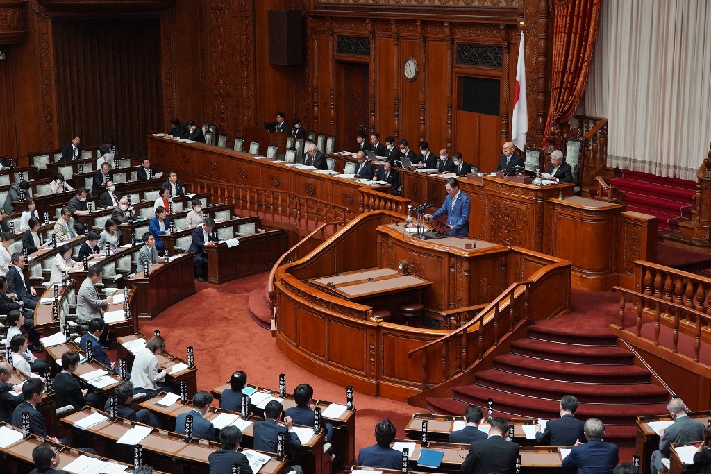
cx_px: 356
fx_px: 1086
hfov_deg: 36.2
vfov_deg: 24.6
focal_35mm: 55
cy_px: 237
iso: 3200
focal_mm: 37
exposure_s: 1/160
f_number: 5.6
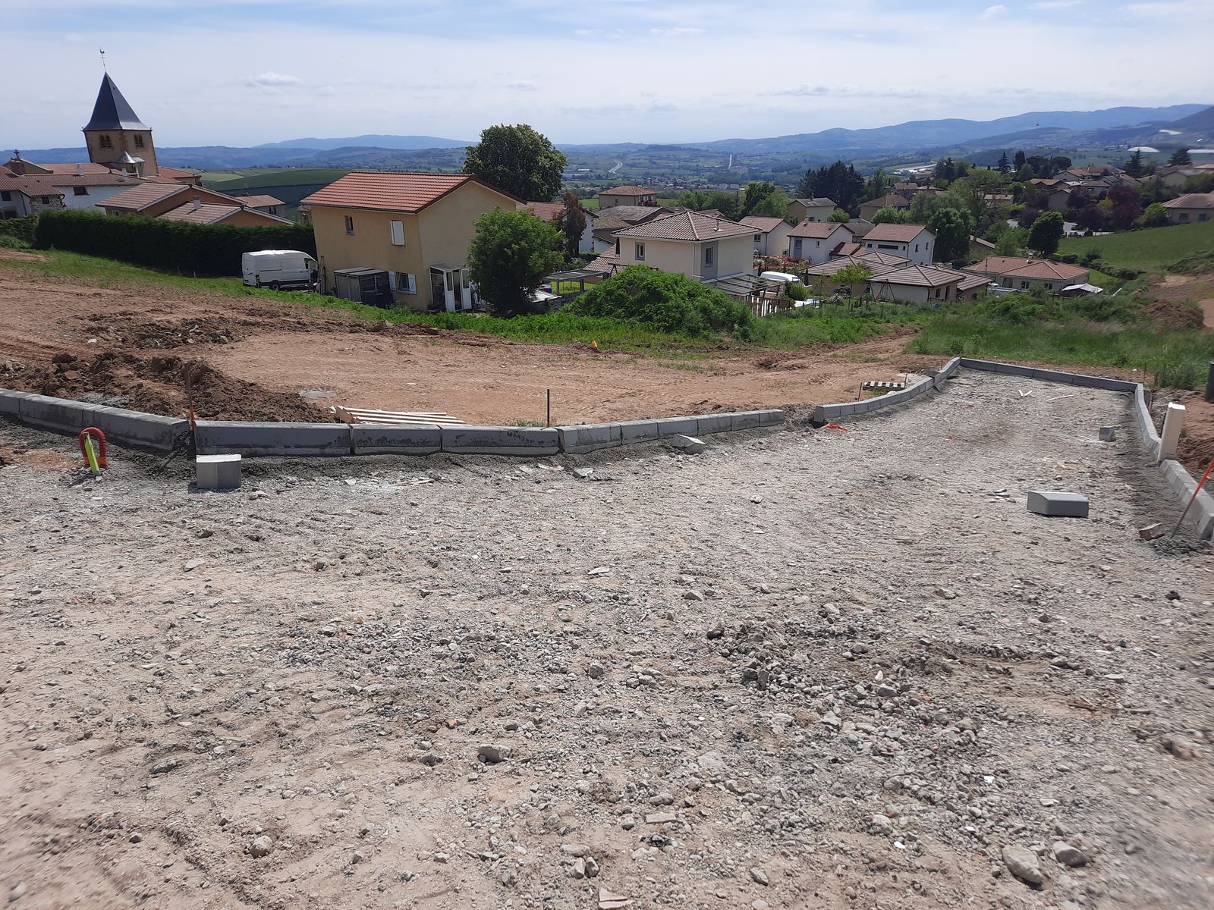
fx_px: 877
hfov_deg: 69.4
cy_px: 455
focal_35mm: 25
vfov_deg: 54.9
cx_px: 607
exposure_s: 1/1621
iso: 32
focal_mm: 4.6
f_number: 2
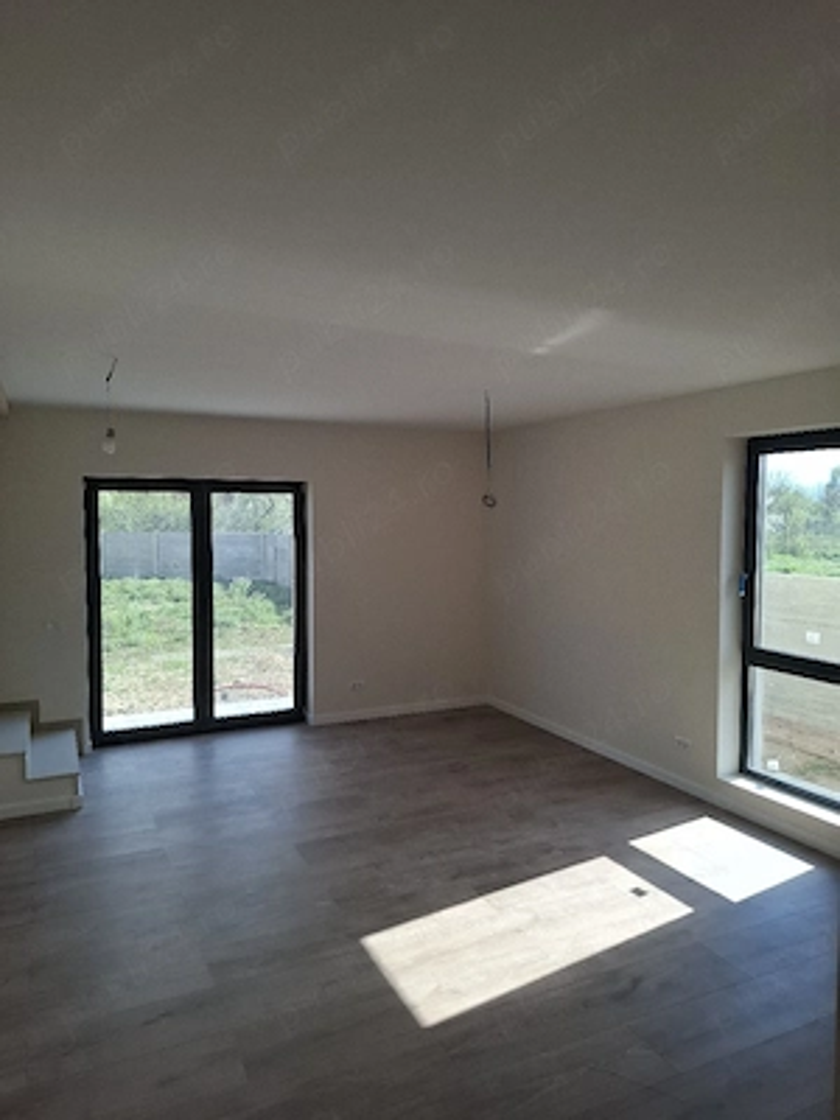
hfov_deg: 58.9
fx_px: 744
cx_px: 420
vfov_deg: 73.9
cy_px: 560
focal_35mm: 23
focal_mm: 5.54
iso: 50
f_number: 1.8
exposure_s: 1/370
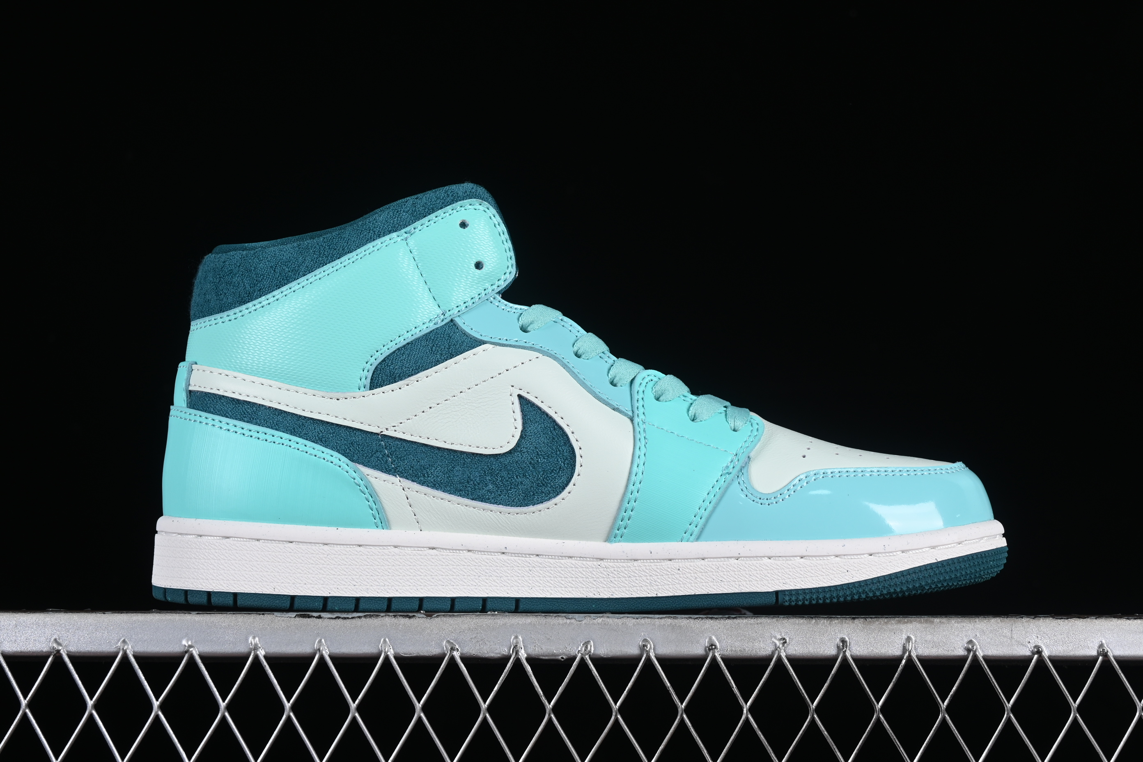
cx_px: 572
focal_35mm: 75
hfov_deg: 27.0
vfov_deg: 18.2
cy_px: 381
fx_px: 2381
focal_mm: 50
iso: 160
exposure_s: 1/80
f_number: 8
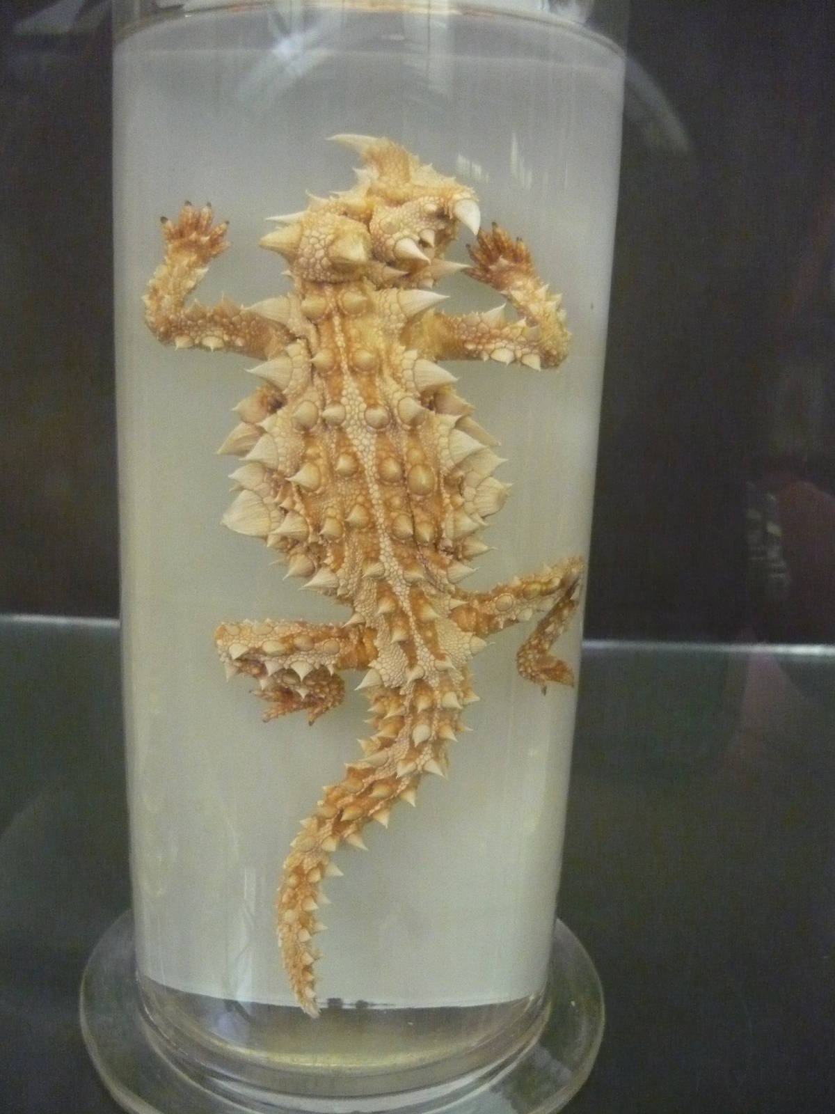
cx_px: 418
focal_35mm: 33
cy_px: 557
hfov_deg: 42.9
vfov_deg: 55.4
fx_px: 1061
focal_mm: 5.5
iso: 800
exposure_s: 1/50
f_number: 2.8
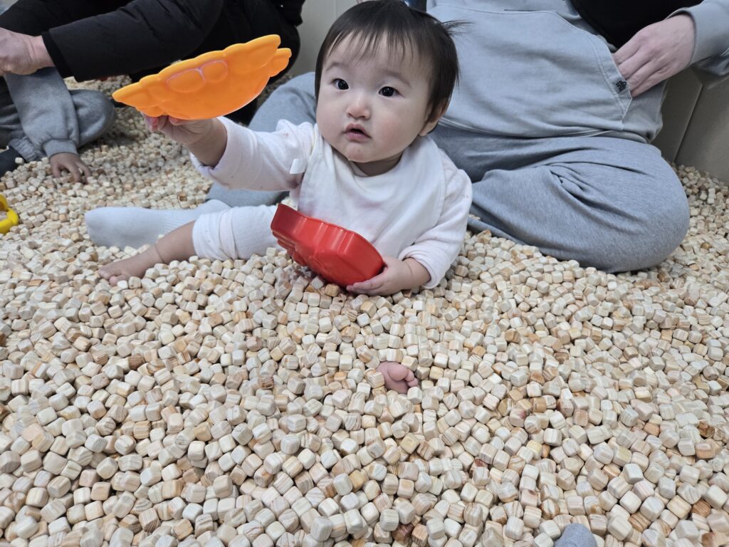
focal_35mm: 23
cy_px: 274
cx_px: 364
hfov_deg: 73.9
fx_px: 484
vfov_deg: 58.9
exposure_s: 1/180
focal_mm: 5.4
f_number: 1.8
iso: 250
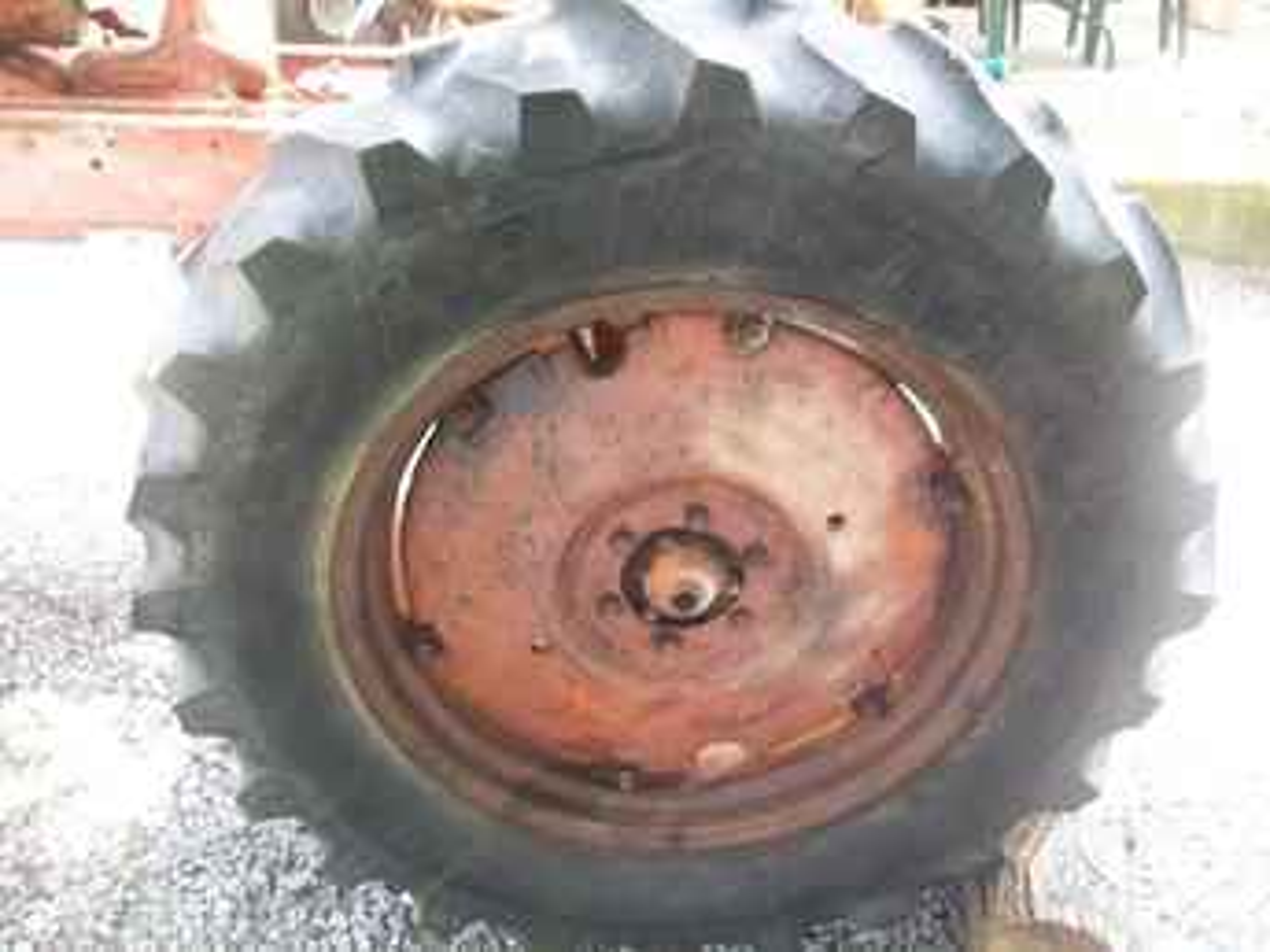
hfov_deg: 51.4
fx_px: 1321
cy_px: 476
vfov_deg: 39.7
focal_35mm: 36
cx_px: 635
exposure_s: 1/40
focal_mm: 6
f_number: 2.7
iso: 160
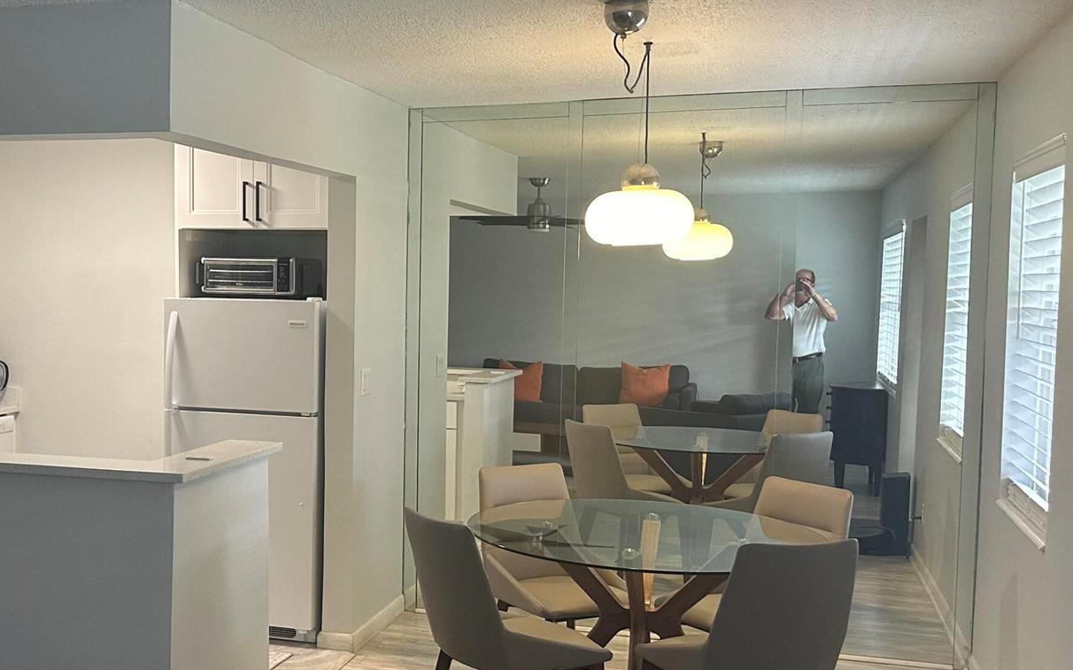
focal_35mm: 43
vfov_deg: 29.8
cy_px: 368
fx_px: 1257
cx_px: 351
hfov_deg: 45.5
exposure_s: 1/60
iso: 250
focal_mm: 6.86
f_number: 1.78
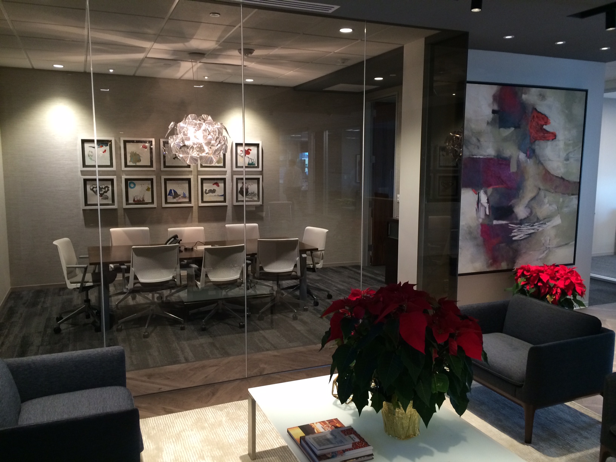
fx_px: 534
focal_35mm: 30
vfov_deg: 46.8
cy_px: 231
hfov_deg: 60.0
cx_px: 308
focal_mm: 4.12
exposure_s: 1/30
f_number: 2.2
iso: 160
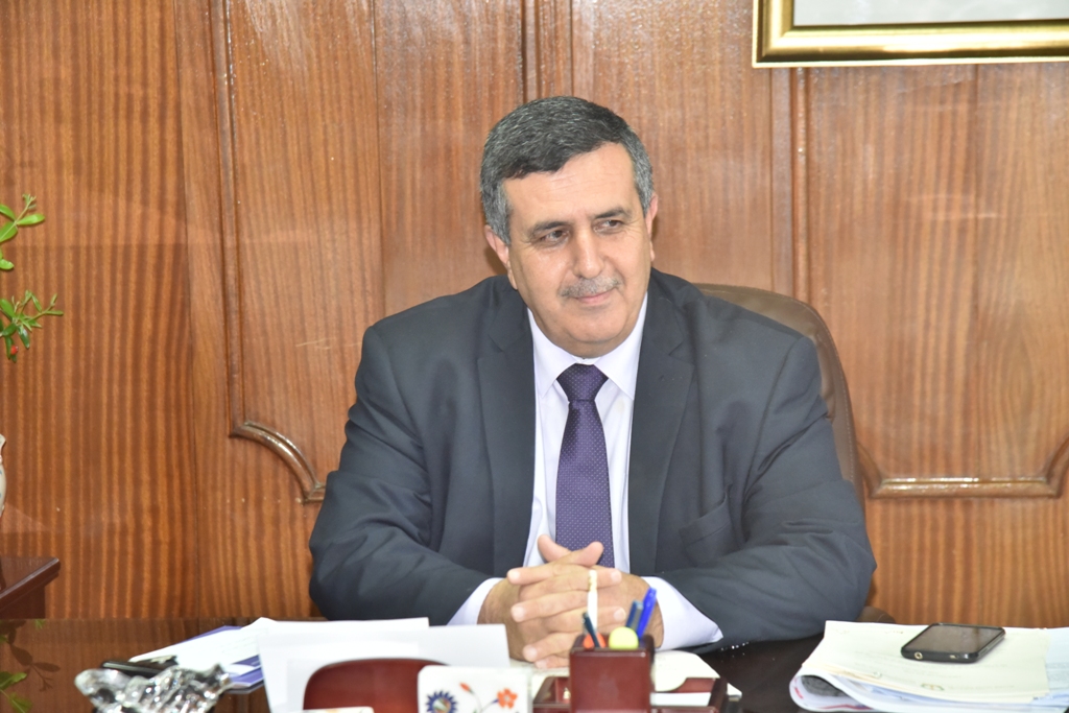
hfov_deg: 17.1
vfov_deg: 11.4
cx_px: 534
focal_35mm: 120
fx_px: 3564
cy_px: 356
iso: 2500
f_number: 6.3
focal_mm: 120
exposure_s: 1/100
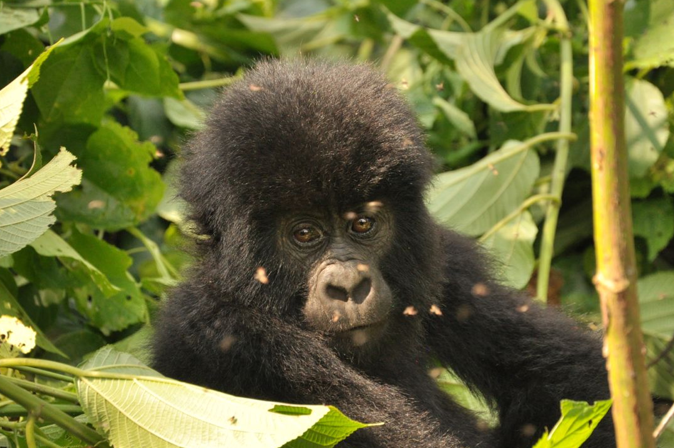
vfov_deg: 7.3
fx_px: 3489
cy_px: 250
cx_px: 361
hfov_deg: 11.0
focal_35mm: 187
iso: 800
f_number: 6.3
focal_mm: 105
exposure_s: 1/640
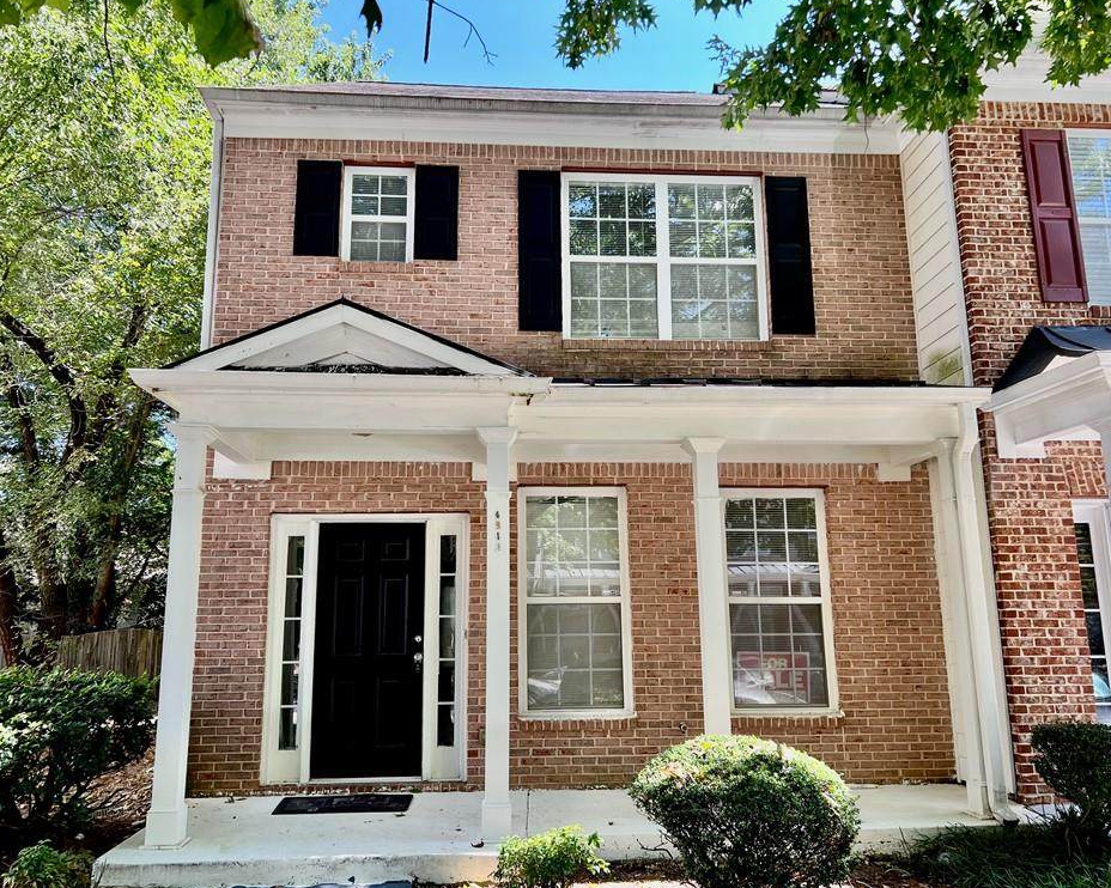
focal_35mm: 28
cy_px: 444
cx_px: 546
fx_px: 920
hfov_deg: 62.2
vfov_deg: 51.5
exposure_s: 1/367
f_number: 1.5
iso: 50
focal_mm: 5.7
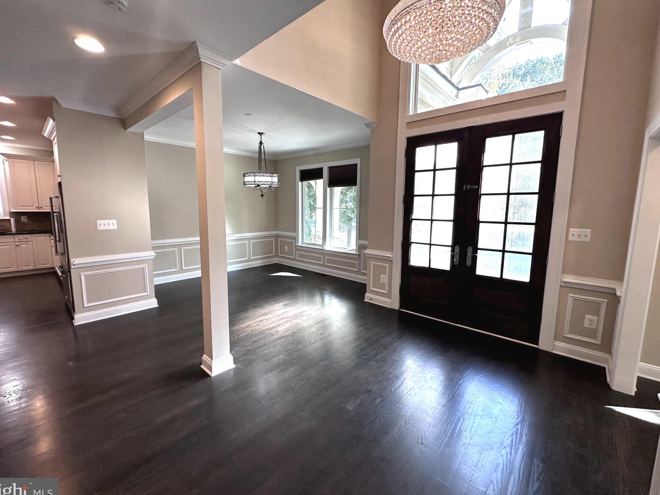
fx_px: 286
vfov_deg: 81.7
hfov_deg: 98.2
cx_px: 326
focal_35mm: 15
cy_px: 241
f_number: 2.2
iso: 125
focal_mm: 2.22
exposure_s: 1/120
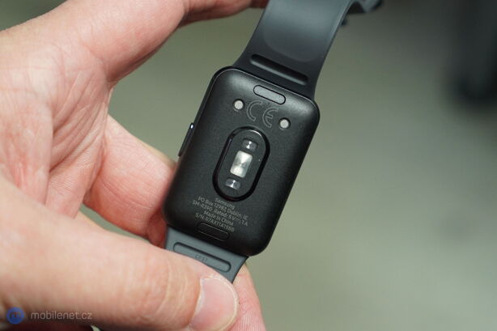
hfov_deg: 37.9
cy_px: 166
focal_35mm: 52
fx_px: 725
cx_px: 248
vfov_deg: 25.7
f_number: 3.2
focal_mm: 35
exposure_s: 1/125
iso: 640
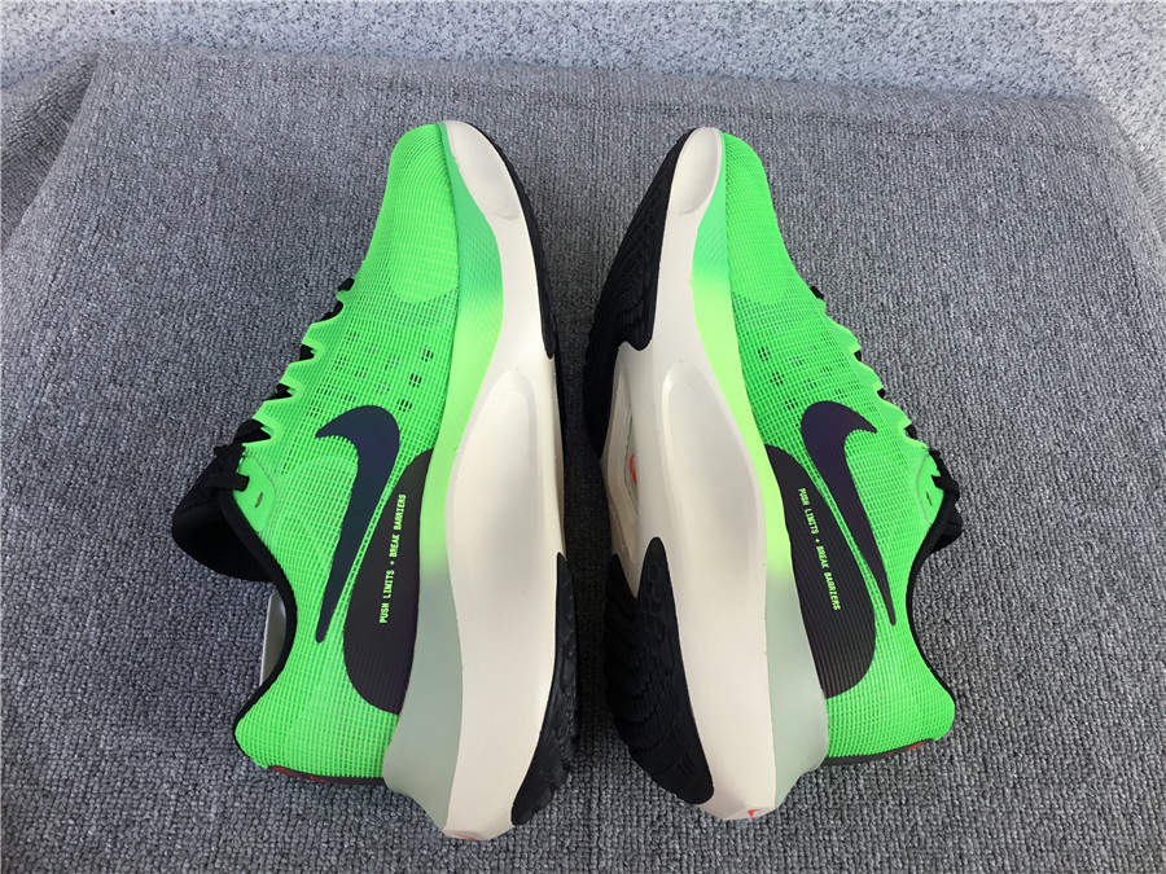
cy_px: 437
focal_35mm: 31
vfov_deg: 45.4
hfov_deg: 58.4
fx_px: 1044
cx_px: 583
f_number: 2.4
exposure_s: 1/313
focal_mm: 3.3
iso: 25
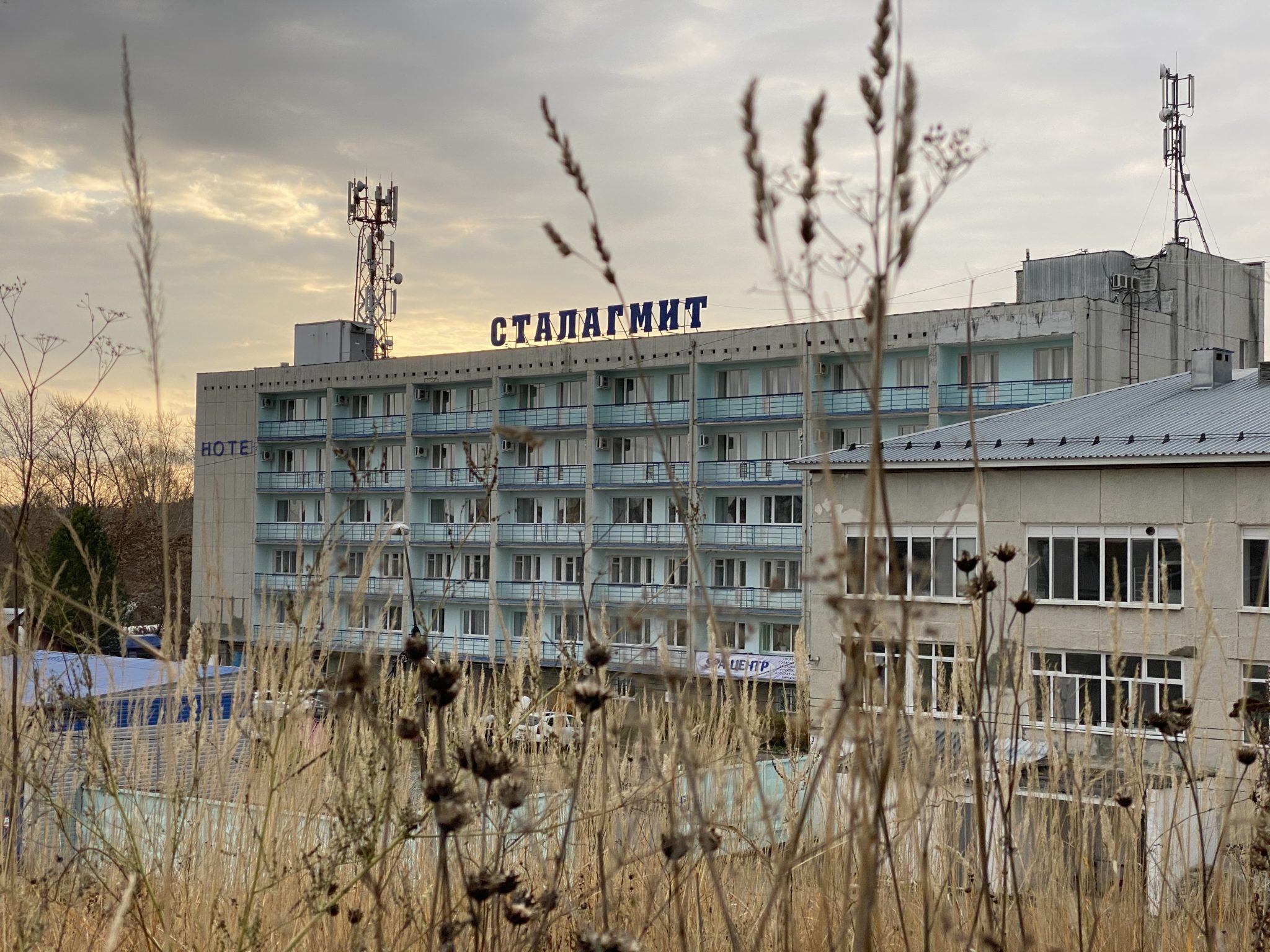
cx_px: 635
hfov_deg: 36.8
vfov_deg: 28.0
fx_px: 1908
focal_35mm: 52
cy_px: 476
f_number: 2
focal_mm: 6
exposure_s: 1/304
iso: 20
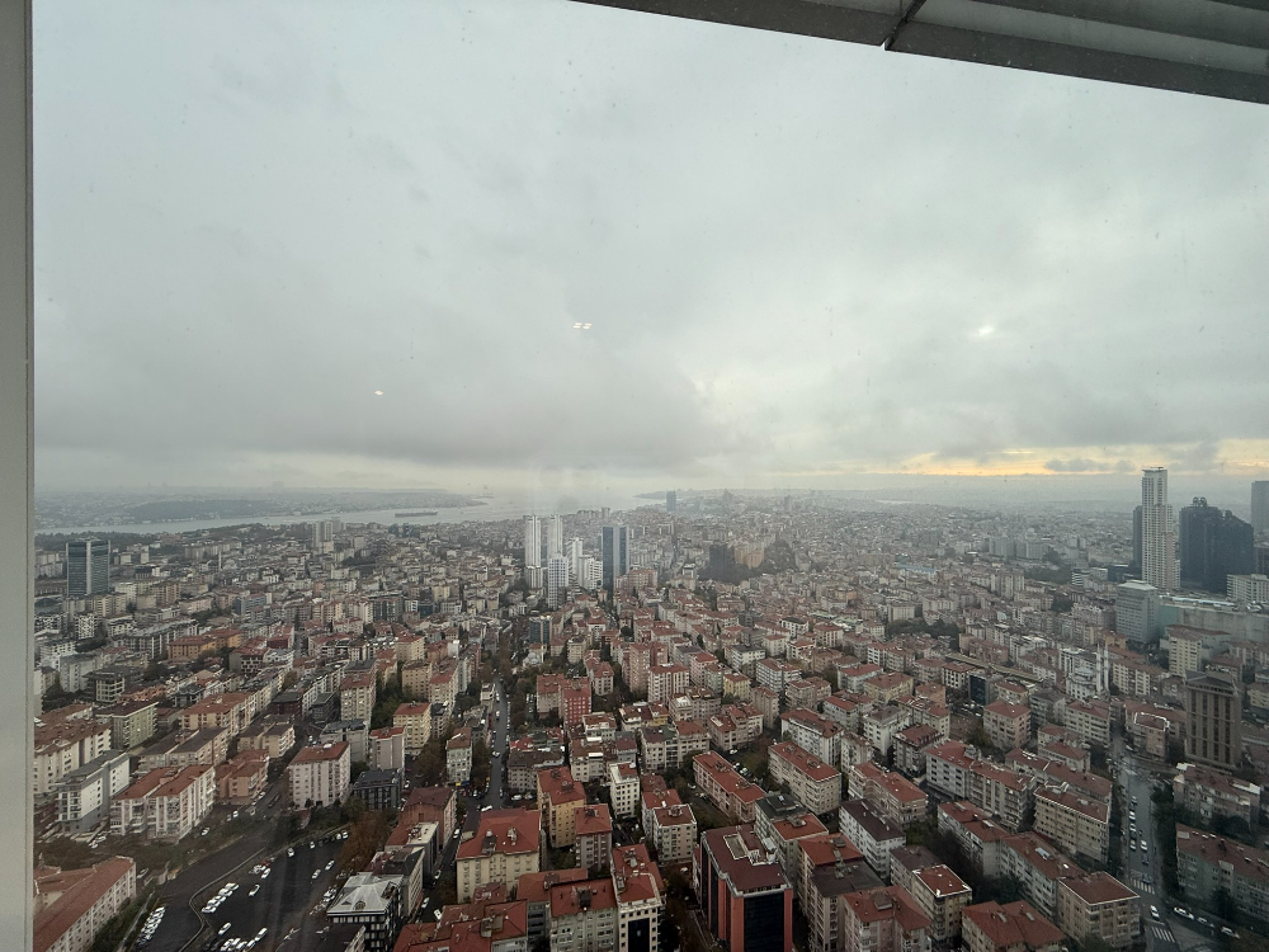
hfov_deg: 102.1
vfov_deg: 85.7
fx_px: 513
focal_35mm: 14
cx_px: 634
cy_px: 476
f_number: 2.2
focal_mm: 2.22
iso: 50
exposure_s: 1/286
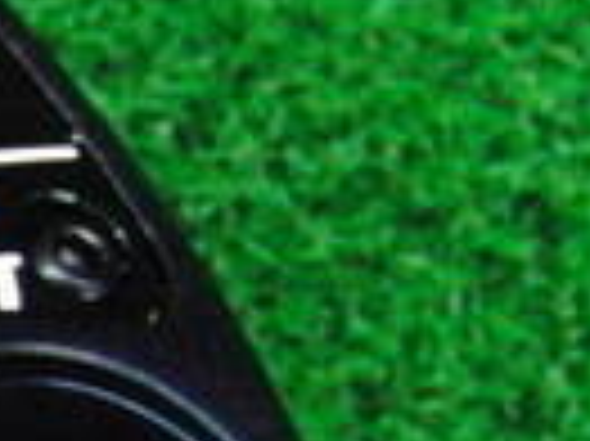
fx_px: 3082
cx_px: -829
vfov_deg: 8.2
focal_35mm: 181
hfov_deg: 9.7
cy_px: 423
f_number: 3.6
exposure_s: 1/250
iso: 3200
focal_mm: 6.42
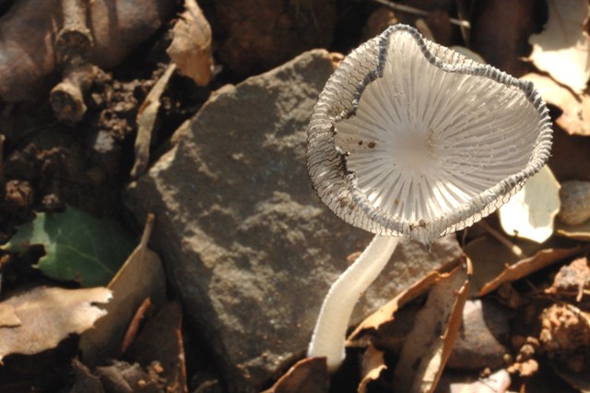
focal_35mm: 90
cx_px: 295
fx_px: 1474
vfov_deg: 15.2
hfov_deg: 22.6
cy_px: 196
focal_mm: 60
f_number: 36
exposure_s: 1/5
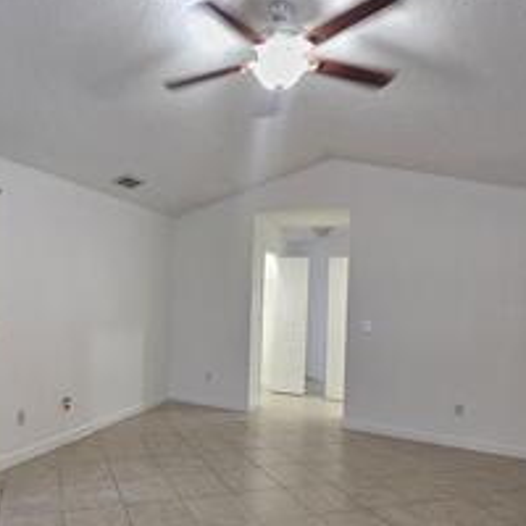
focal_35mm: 23
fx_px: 395
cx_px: 160
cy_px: 295
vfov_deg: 67.0
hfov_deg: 64.8
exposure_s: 1/60
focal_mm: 2.2
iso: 250
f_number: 2.2
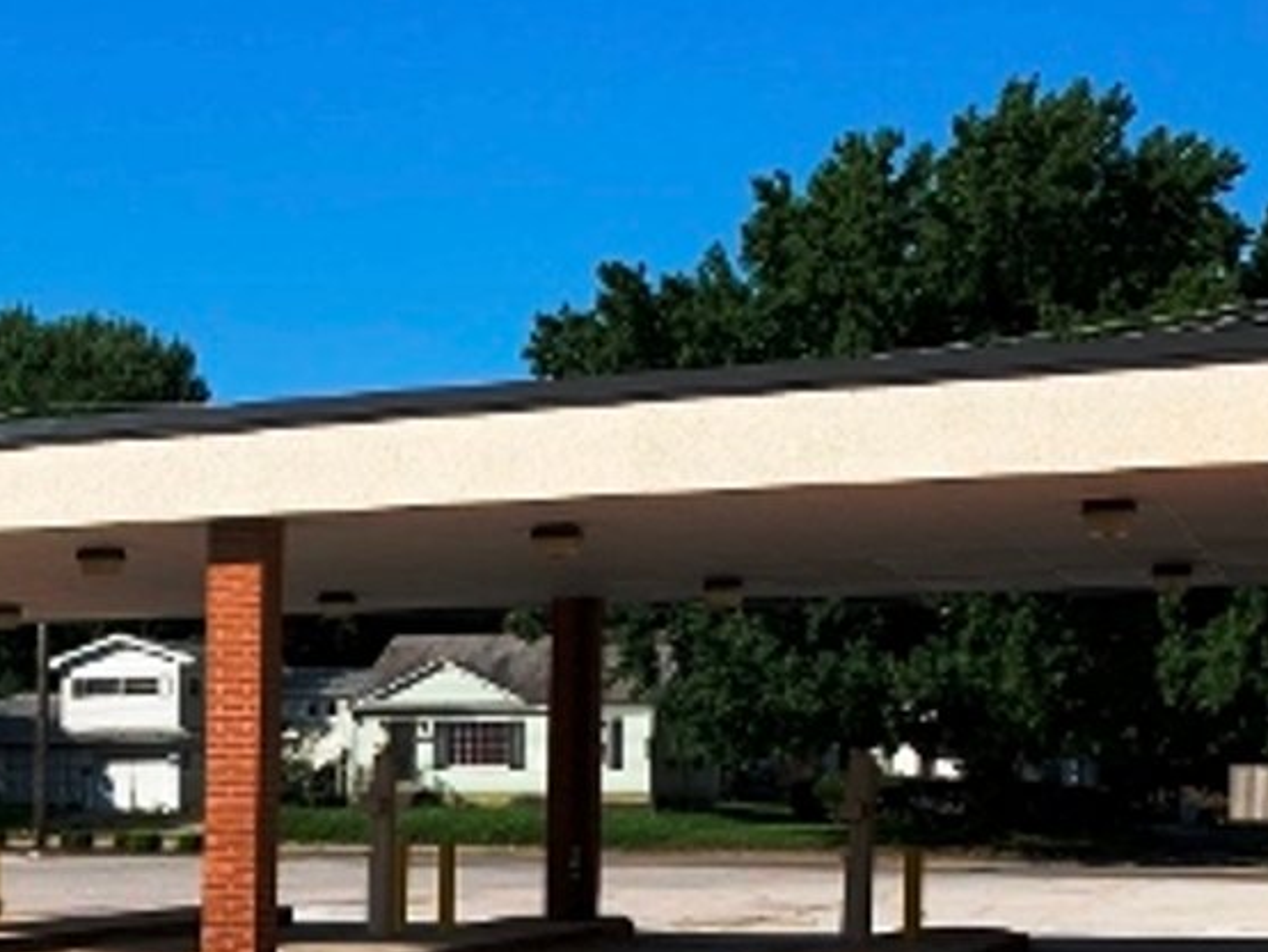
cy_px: 910
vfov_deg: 20.2
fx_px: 2602
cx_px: -120
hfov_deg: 25.4
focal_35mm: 71
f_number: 1.8
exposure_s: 1/2681
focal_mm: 4.25
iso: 25
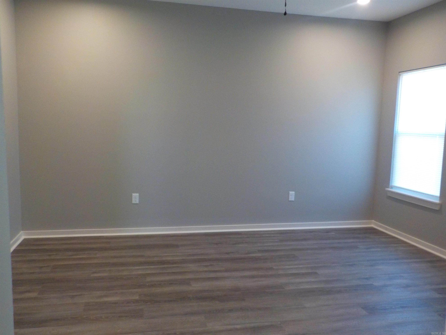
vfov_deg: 46.8
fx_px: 387
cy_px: 168
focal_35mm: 30
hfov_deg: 60.0
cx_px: 223
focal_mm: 4.1
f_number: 3.3
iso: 280
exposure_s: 1/30
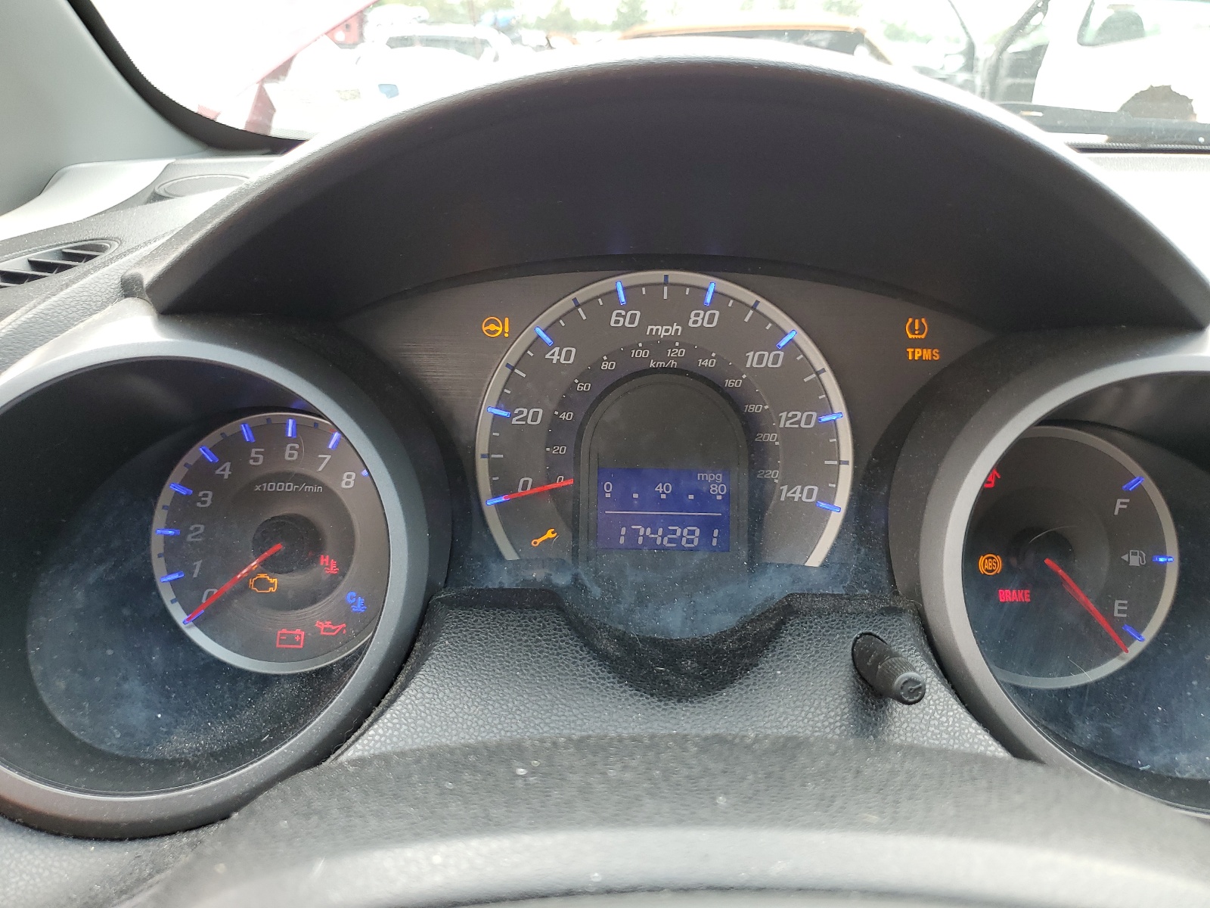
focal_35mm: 26
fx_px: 909
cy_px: 454
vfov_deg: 53.1
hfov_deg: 67.3
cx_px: 605
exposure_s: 1/120
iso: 55
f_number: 1.5
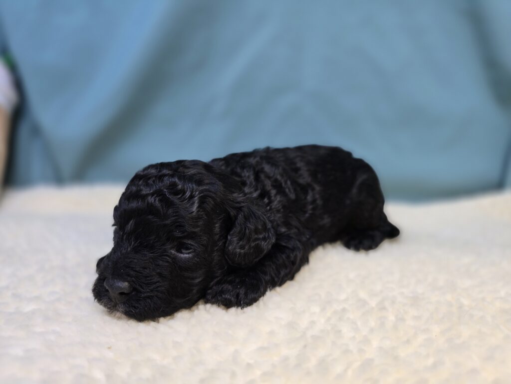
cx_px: 256
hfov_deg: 73.9
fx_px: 340
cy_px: 192
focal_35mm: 23
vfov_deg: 58.9
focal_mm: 6.3
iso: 40
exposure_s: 1/72.1
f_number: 1.7
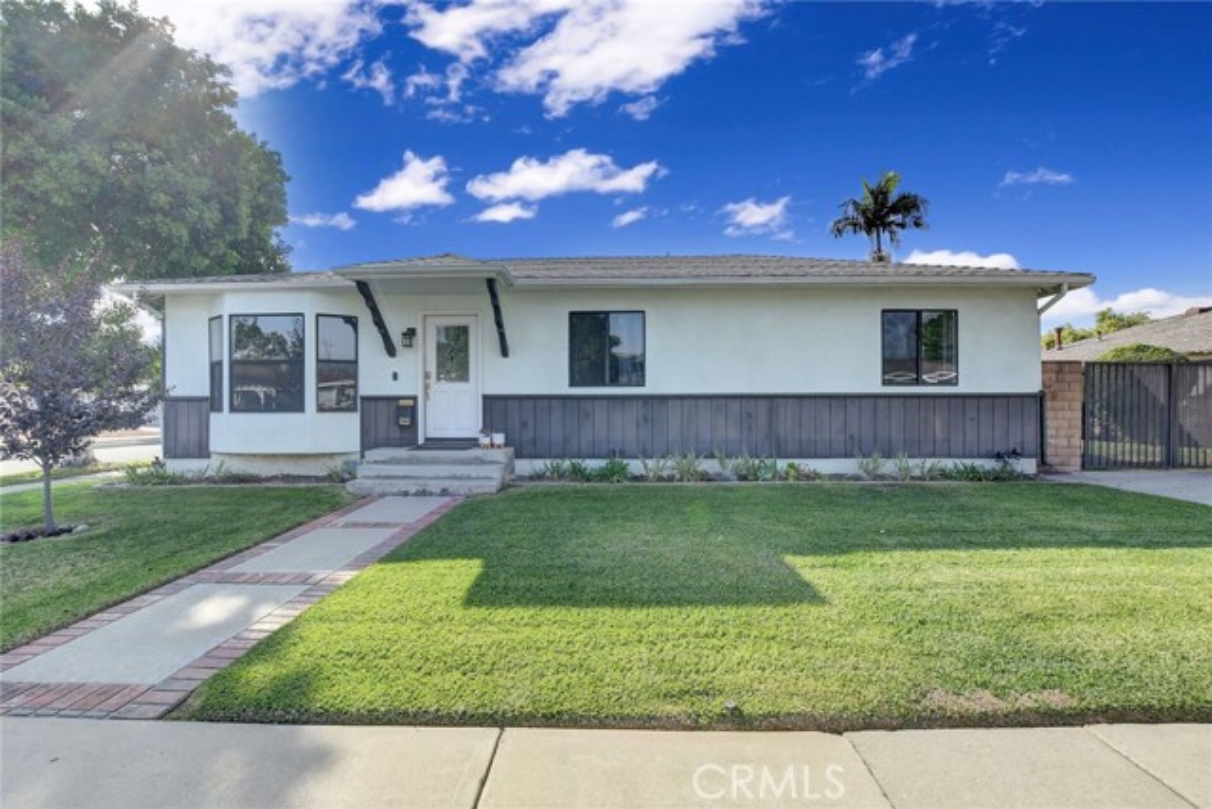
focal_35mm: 15
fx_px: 505
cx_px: 606
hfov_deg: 100.4
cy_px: 404
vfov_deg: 77.4
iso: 400
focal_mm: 10
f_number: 11
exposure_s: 1/500
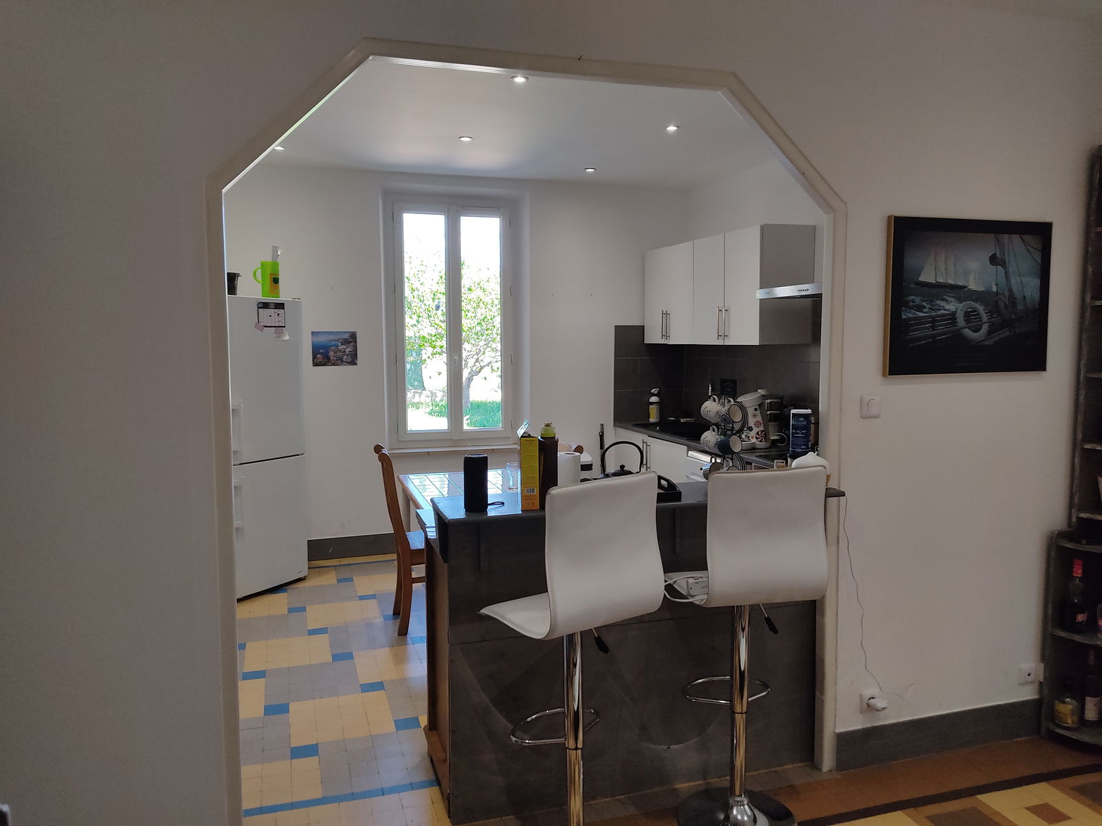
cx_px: 551
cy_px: 413
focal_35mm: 26
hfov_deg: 67.3
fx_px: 828
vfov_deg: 53.1
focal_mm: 4.74
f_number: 1.79
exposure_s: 1/100
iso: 181
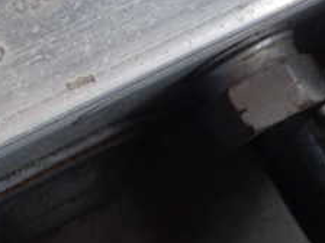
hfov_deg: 12.7
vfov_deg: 9.6
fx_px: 1436
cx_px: -23
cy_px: -3
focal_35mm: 153
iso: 800
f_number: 3.5
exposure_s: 1/30
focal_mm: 10.29
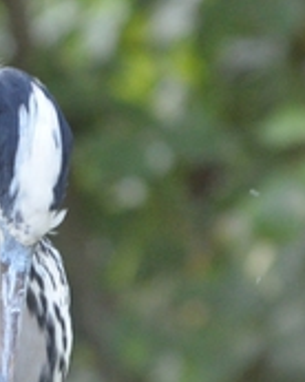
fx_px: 25693
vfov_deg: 0.9
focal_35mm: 2273
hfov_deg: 0.7
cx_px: -4
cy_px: 372
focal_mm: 400
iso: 1600
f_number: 5.6
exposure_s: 1/500
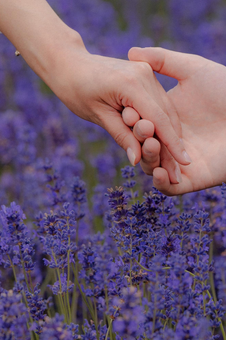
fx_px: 2440
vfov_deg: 7.9
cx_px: 174
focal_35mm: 259
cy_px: 54
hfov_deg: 5.3
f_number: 4
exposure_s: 1/400
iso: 100
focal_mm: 135
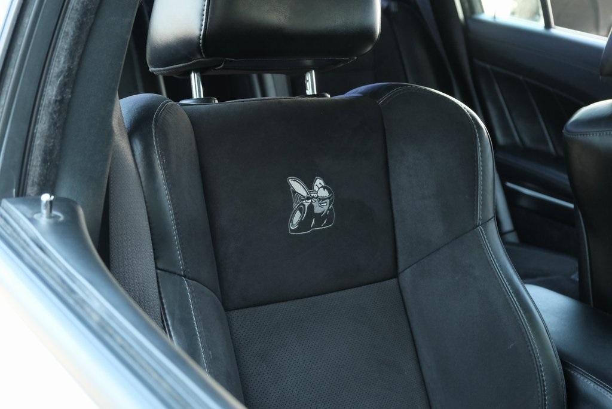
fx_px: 952
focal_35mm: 56
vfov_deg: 24.2
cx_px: 306
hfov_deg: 35.6
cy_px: 204
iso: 4000
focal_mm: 37.4
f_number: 5
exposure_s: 1/320
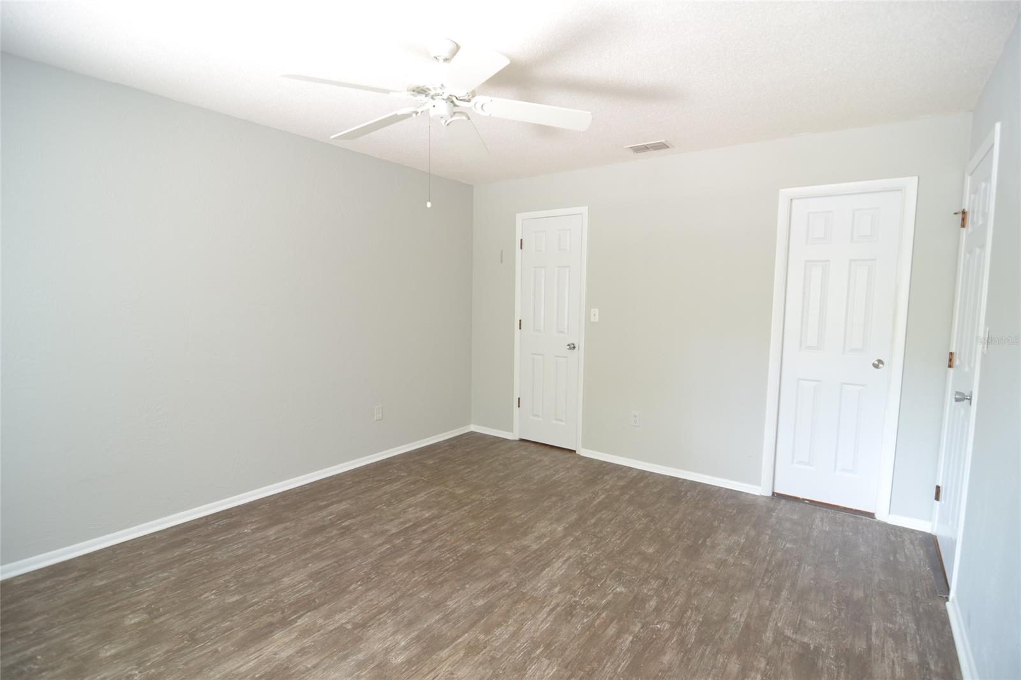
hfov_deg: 95.0
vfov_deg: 72.0
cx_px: 510
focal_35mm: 16
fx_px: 468
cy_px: 340
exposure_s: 1/10
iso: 200
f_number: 3.2
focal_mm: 11
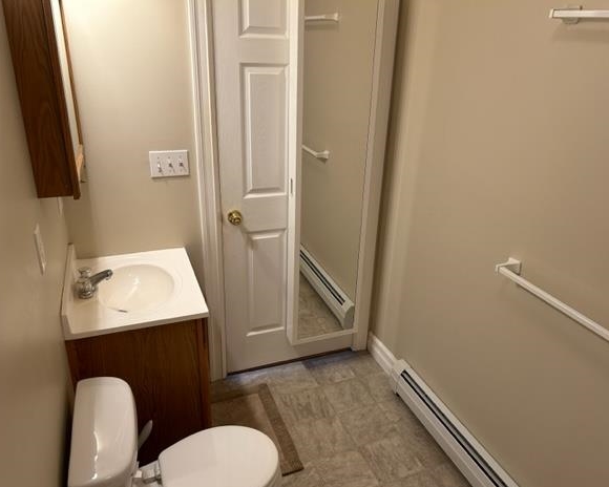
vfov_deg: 51.5
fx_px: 505
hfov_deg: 62.1
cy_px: 251
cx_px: 326
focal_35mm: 28
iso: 100
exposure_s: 1/60
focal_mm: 5.7
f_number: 1.5
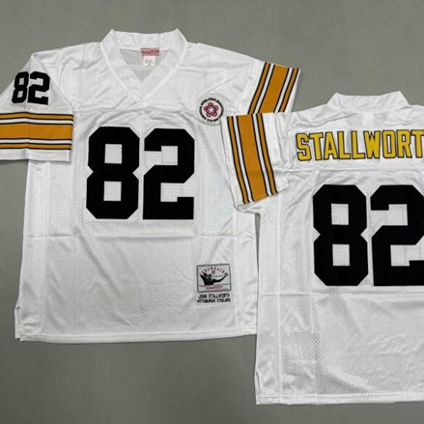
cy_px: 214
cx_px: 249
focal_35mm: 29
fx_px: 402
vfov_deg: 55.6
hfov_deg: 55.3
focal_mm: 6.76
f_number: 1.78
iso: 125
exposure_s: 1/100
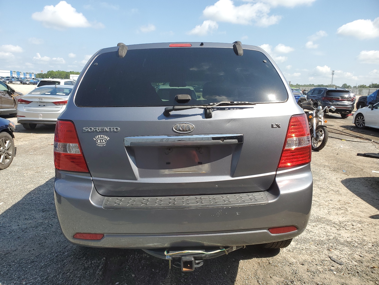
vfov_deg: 53.1
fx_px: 285
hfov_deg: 67.3
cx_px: 190
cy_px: 142
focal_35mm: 26
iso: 50
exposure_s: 1/909
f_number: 1.5
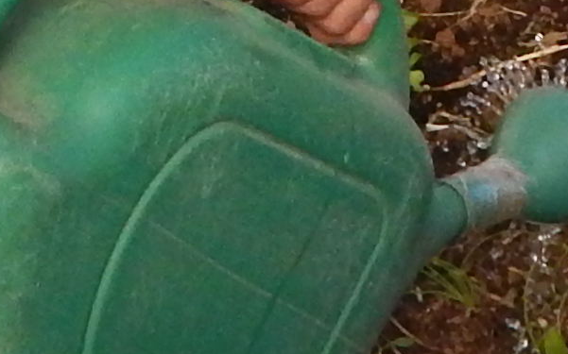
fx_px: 2893
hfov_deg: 11.2
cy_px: -459
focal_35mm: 187
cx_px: 189
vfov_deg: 6.7
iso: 400
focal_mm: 4.1
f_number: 6
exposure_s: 1/500
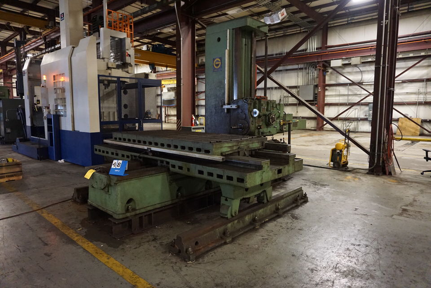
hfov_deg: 73.7
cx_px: 216
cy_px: 144
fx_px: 287
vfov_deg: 53.1
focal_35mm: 24
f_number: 3.5
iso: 3200
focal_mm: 16
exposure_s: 1/80
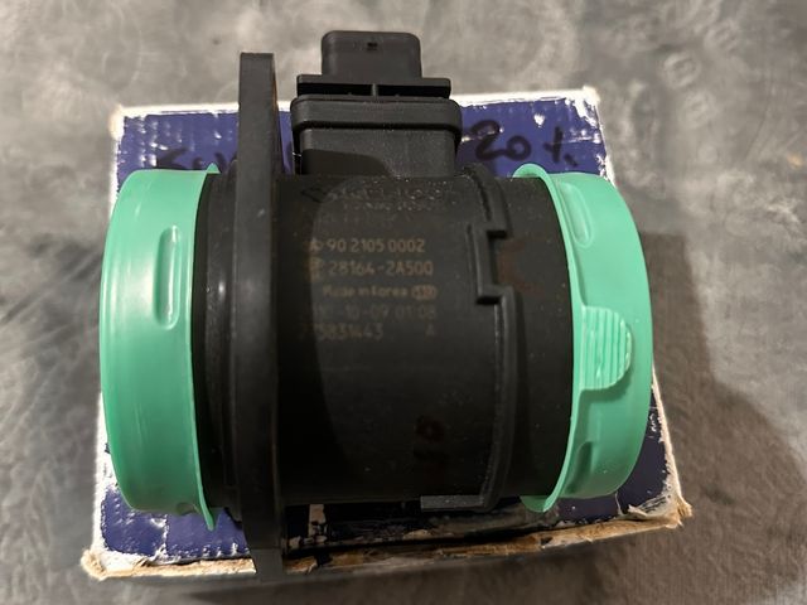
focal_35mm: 24
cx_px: 404
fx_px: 560
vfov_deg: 56.8
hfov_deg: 71.6
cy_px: 302
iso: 1000
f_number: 1.78
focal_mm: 6.86
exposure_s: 1/58
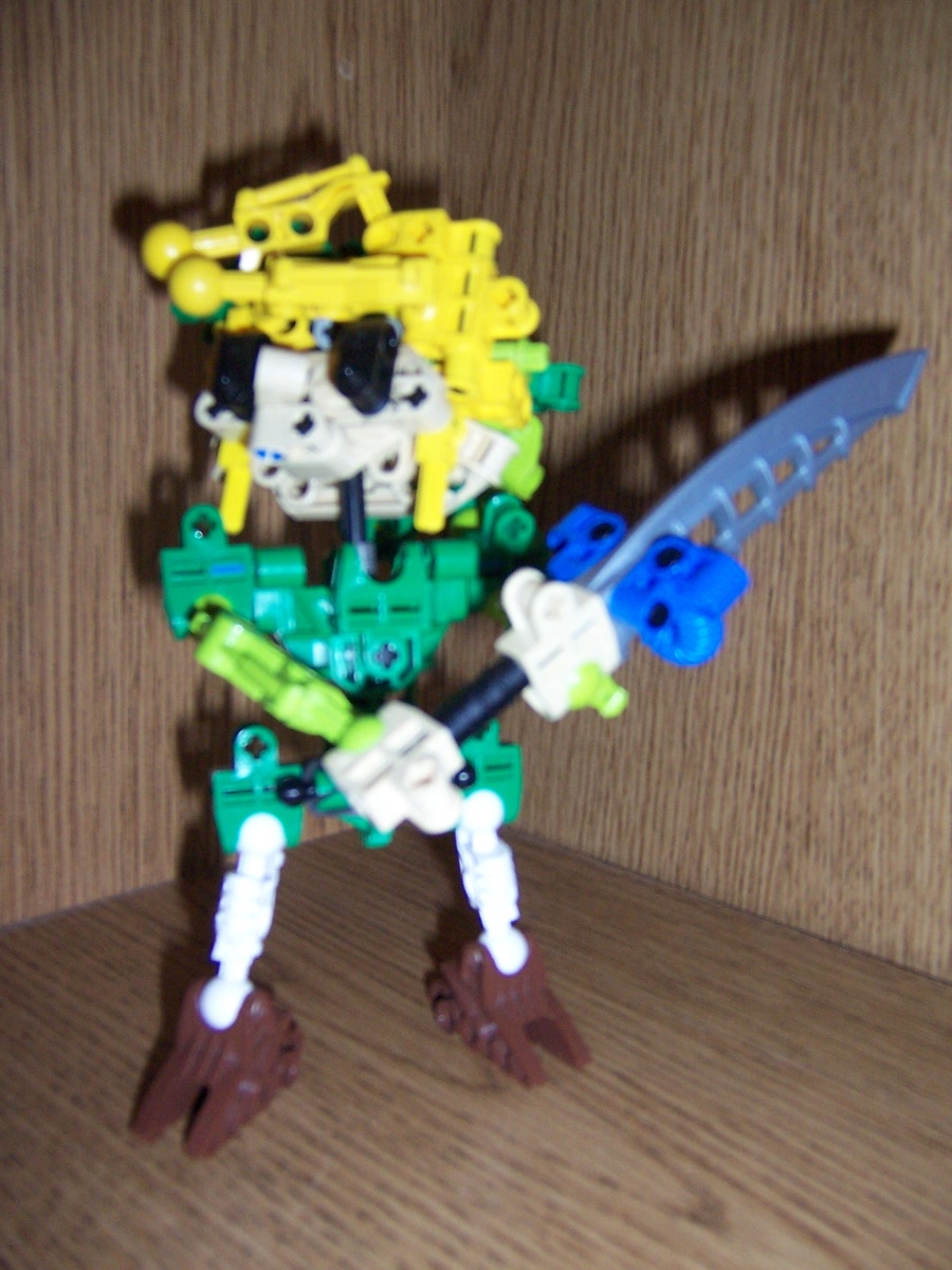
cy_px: 635
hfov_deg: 42.9
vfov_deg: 55.4
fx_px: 1210
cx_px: 476
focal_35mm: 33
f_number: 2.8
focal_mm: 5.5
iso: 140
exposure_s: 1/60
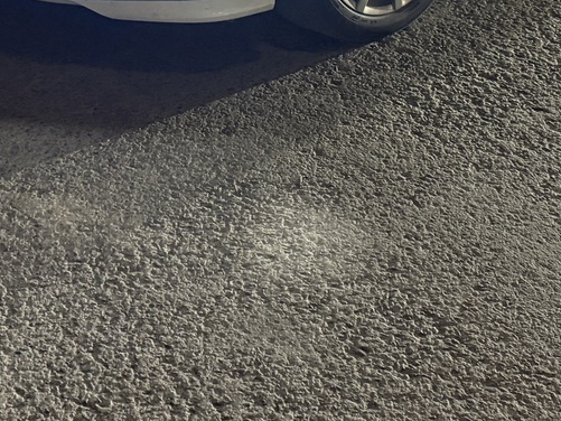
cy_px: -167
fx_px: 1119
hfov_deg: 28.1
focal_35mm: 69
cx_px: 330
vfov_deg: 19.2
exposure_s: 1/33
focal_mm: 6.76
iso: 640
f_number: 1.78
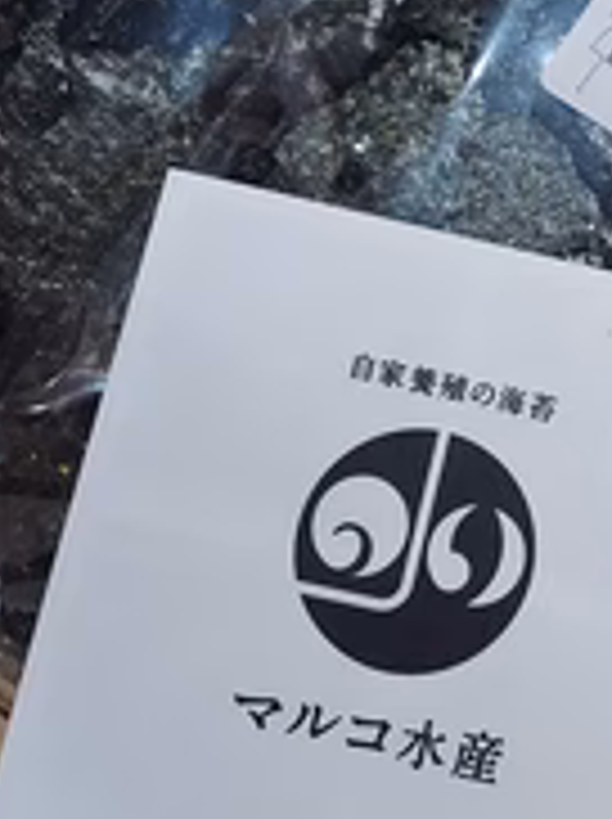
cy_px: 184
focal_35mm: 55
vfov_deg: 34.1
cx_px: 616
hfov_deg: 25.2
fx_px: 1300
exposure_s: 1/50
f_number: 2
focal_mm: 4.6
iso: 250
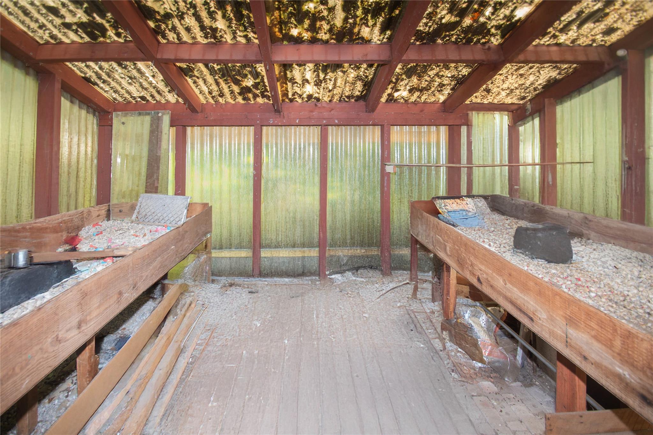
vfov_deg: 77.3
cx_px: 326
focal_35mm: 15
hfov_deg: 100.4
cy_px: 218
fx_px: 272
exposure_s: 1/60
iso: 220
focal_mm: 10
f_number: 4.5
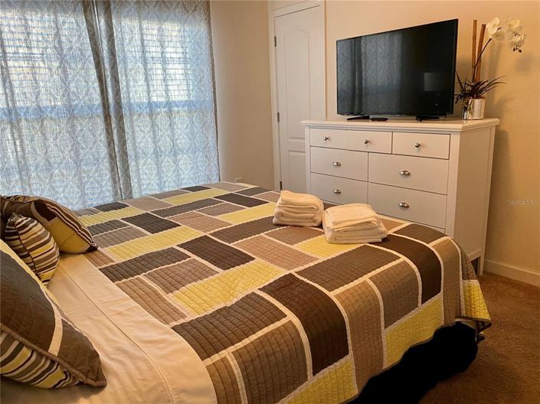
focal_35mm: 26
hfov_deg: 67.3
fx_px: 405
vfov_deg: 53.0
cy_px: 202
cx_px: 270
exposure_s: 1/60
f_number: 1.8
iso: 200
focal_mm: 4.25
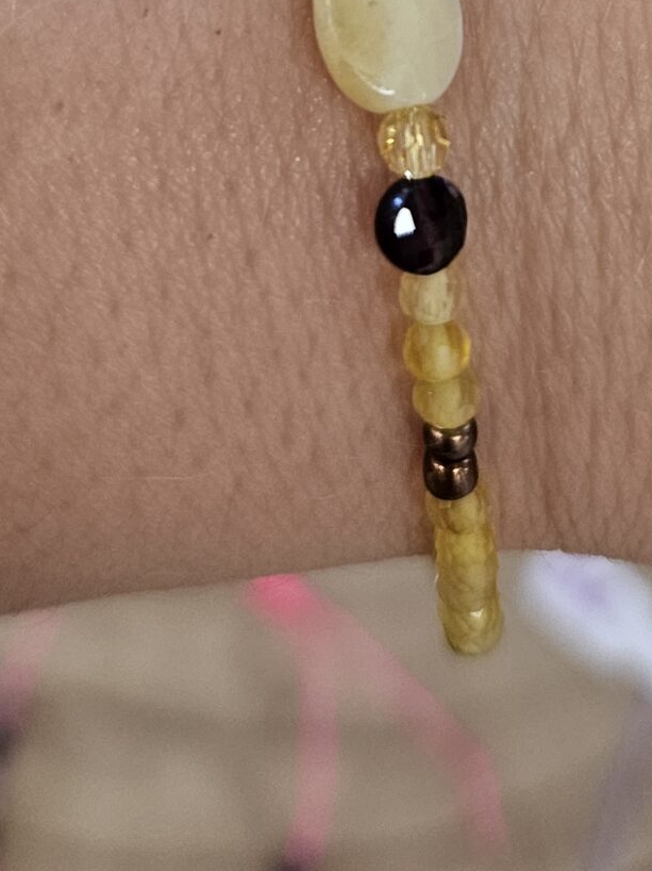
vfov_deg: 23.7
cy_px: -268
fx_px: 1809
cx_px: 409
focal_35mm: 72
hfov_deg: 20.4
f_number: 1.8
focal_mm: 5.4
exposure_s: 1/100
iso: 160
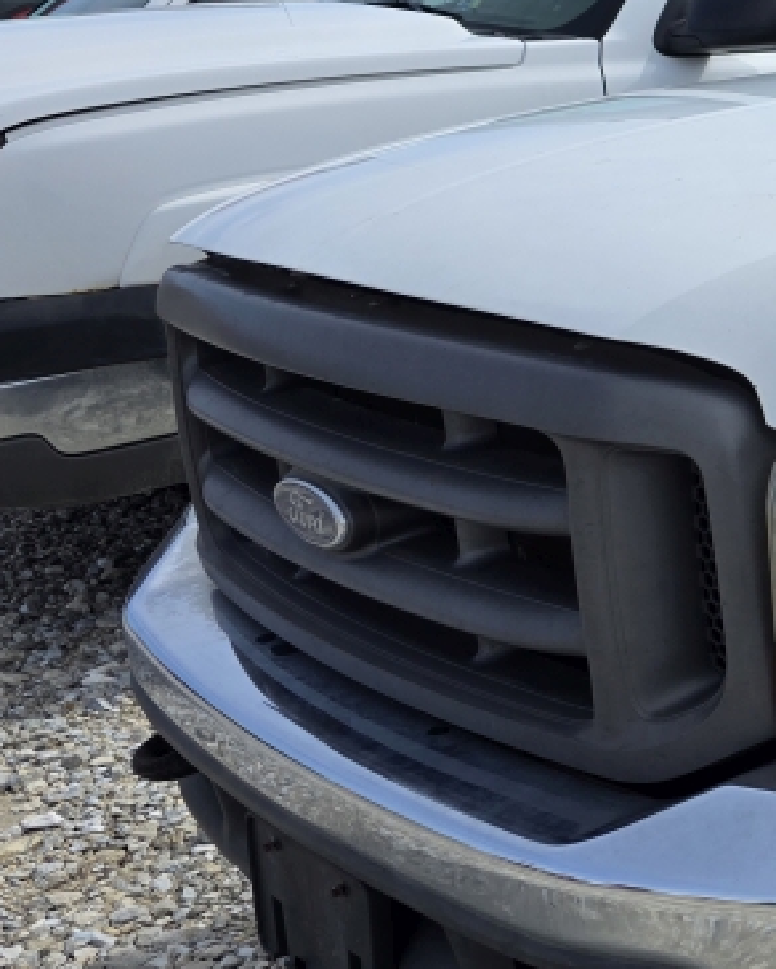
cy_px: 433
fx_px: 1809
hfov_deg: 19.2
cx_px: 1345
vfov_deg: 30.0
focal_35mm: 63
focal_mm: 6.3
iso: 80
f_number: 1.7
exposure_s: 1/6355
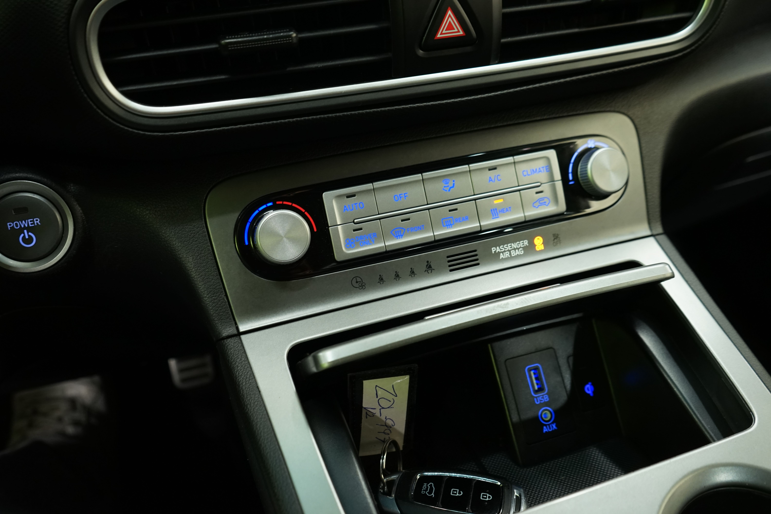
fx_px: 600
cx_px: 386
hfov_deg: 65.5
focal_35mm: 28
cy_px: 257
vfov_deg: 46.4
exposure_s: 1/13
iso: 1250
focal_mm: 28
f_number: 5
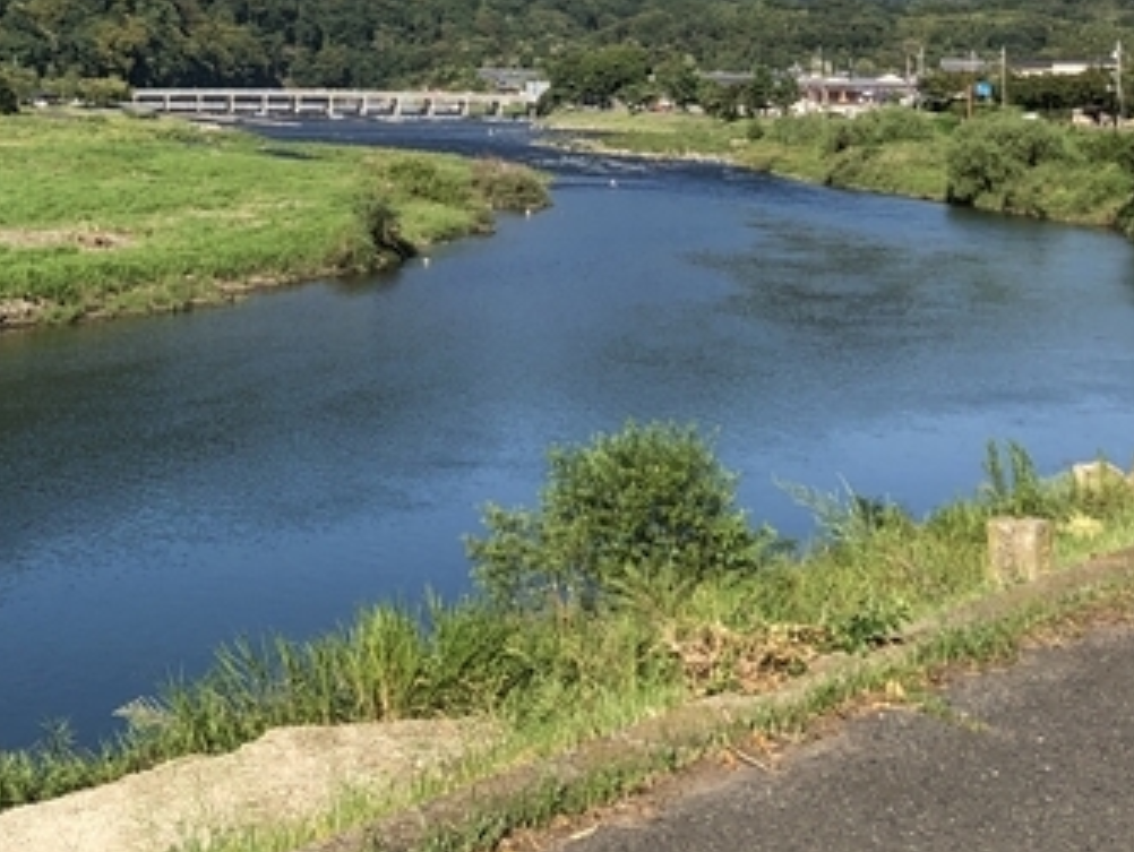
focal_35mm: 67
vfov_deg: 20.7
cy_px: -139
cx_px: 180
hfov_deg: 28.2
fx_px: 2196
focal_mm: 3.99
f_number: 1.8
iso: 20
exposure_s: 1/1715
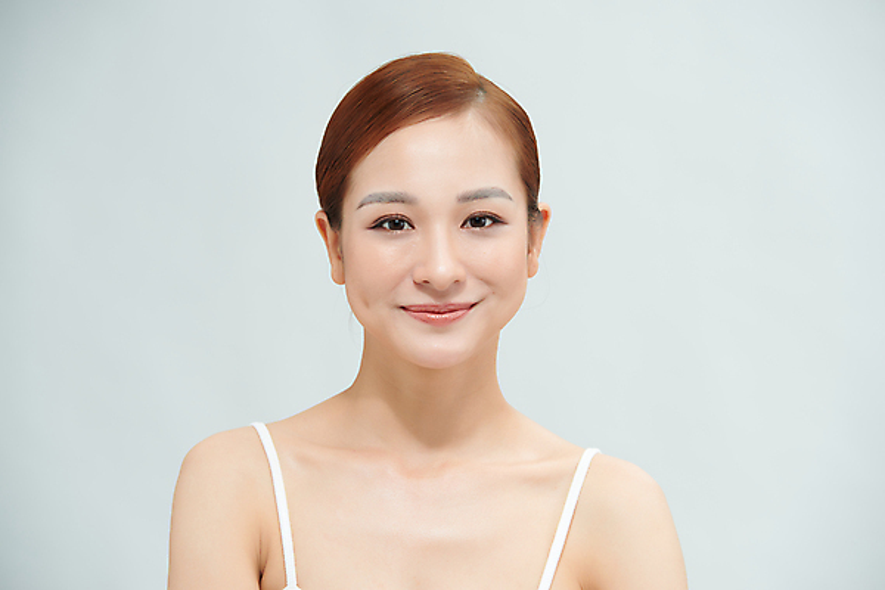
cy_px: 295
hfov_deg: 12.5
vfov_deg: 8.3
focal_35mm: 165
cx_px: 442
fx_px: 4056
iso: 100
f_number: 5.6
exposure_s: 1/125
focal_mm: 165
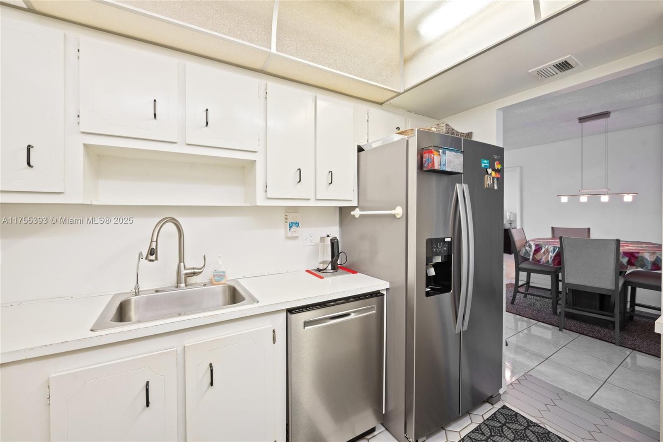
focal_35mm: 14
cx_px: 332
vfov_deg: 81.2
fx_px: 258
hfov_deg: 104.2
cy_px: 221
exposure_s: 1/13
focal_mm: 14
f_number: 8
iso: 560
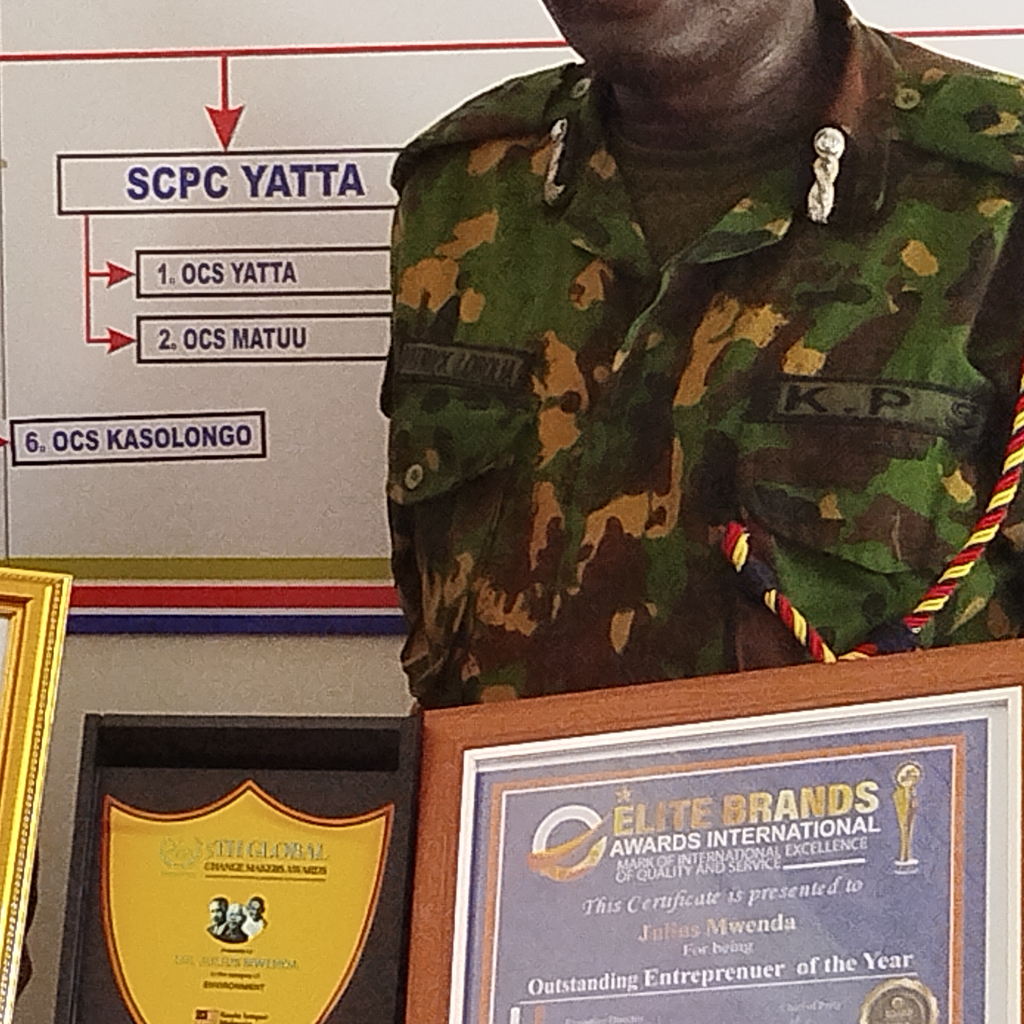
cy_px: 624
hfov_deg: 14.2
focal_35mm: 122
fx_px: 4083
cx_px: 99
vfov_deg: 14.3
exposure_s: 1/25
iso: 320
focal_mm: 5.31
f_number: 1.7
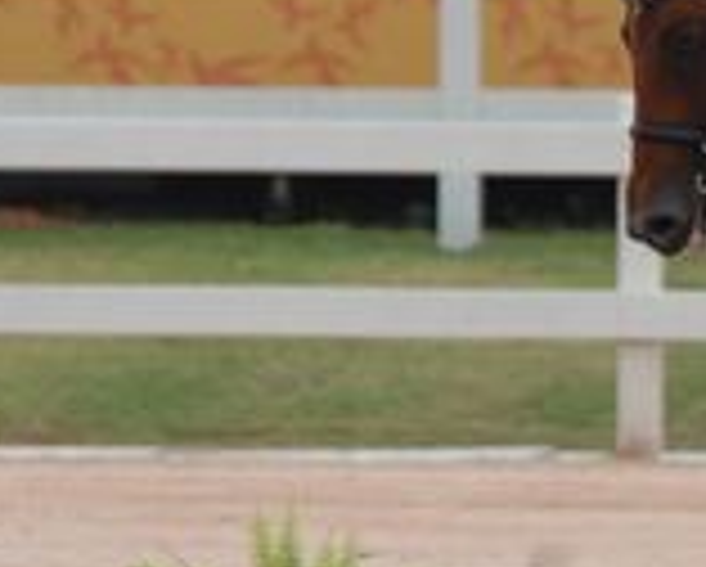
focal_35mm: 1717
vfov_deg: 0.9
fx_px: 35921
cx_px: 1120
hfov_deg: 1.1
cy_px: 322
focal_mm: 300
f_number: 6.3
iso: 400
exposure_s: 1/500
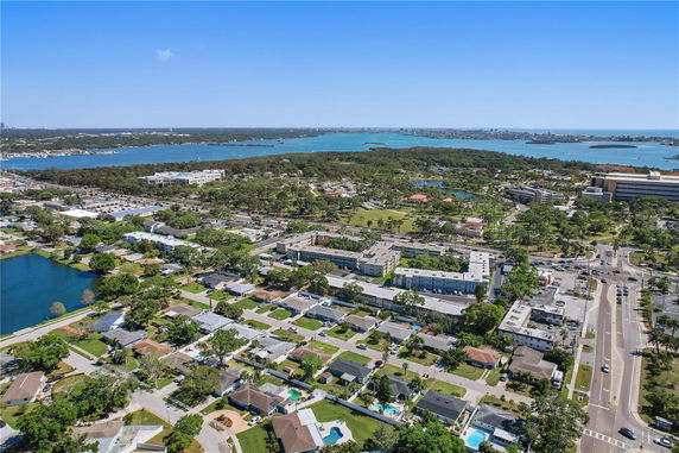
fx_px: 415
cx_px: 340
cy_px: 226
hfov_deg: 78.6
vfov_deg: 57.2
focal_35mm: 22
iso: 100
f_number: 2.8
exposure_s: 1/1250
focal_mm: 8.38
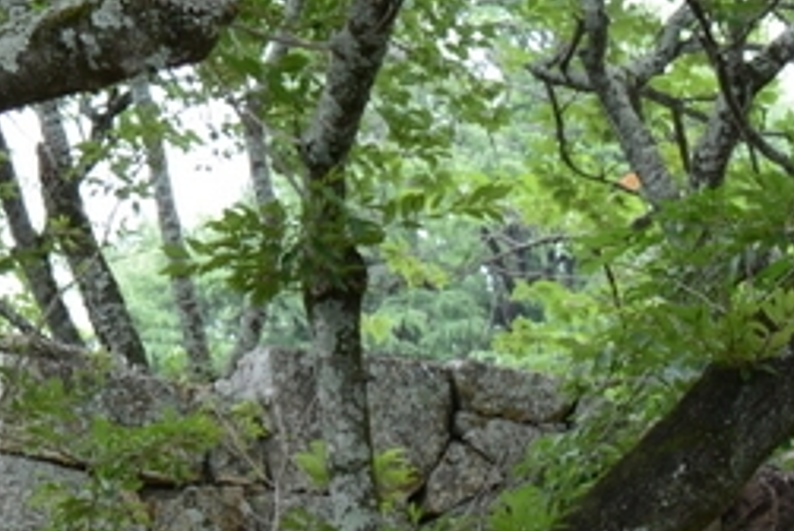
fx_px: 5277
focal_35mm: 239
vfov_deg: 5.7
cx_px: 1752
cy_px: 915
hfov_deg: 8.1
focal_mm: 50
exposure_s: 1/50
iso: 160
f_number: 8
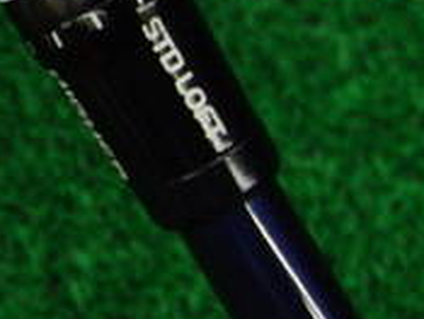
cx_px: -213
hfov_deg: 13.7
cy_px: -133
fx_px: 1657
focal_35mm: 135
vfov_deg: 10.7
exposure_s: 1/60
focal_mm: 6.42
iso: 400
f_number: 3.6
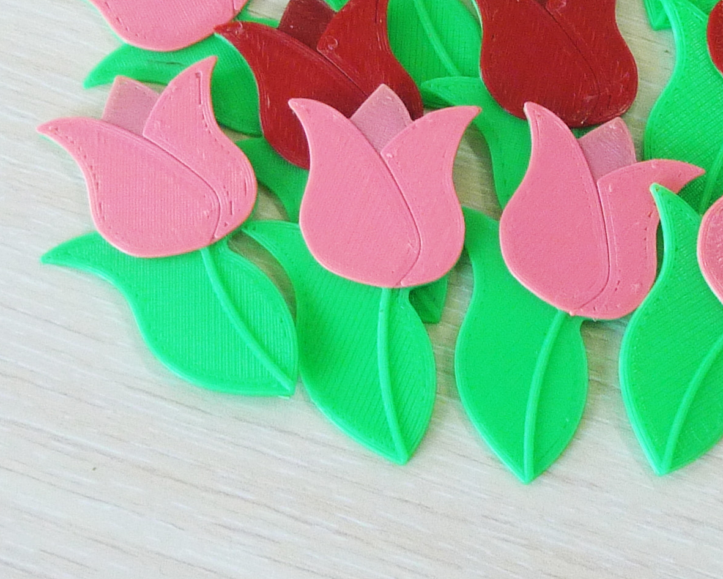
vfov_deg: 16.4
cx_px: 496
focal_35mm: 93
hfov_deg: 20.5
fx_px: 1990
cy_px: 114
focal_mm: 5
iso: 160
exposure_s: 1/30
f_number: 3.4
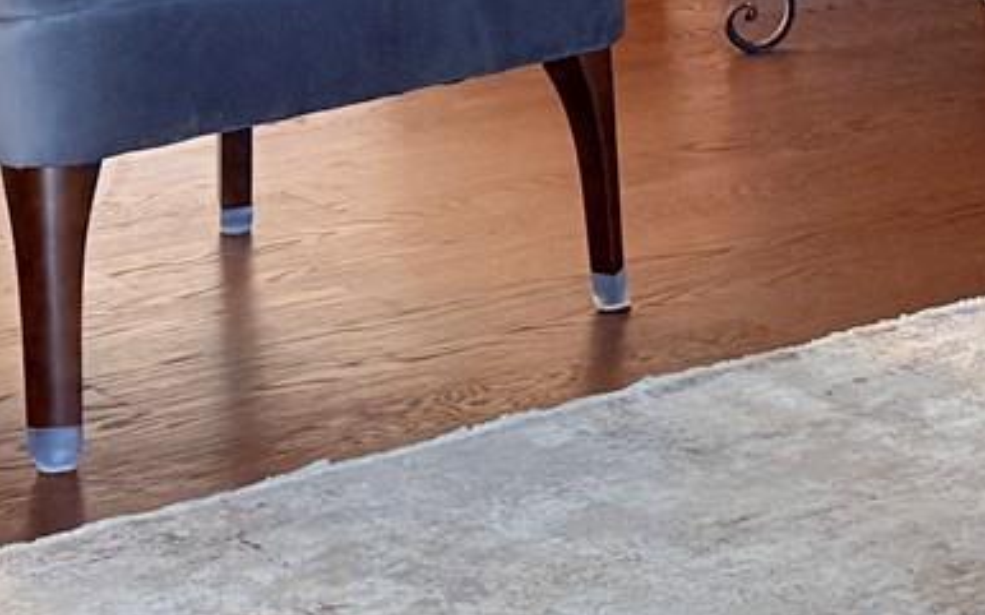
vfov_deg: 8.7
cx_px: 811
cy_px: -949
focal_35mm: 135
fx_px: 3623
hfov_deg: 15.4
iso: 250
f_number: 1.78
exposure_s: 1/120
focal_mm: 6.76
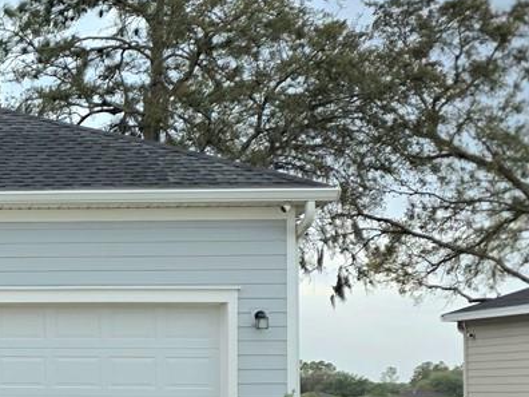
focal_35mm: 93
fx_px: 1421
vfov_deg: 15.8
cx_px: -326
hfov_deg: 18.1
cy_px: 306
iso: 80
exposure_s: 1/2000
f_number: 1.7
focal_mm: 6.3
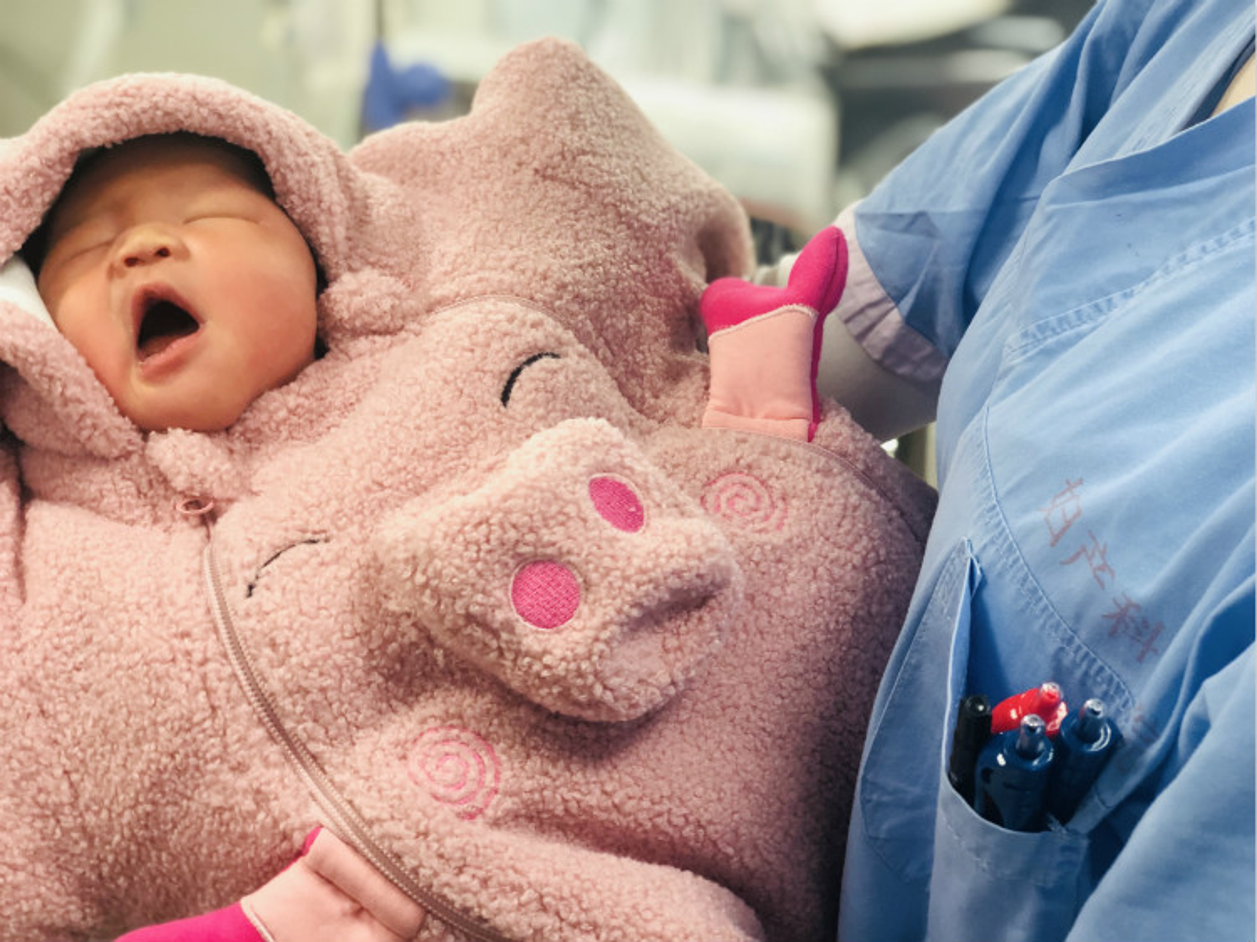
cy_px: 471
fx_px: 1888
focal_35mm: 52
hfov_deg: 36.8
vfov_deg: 28.0
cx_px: 628
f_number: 2.4
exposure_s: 1/33
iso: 125
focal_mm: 6
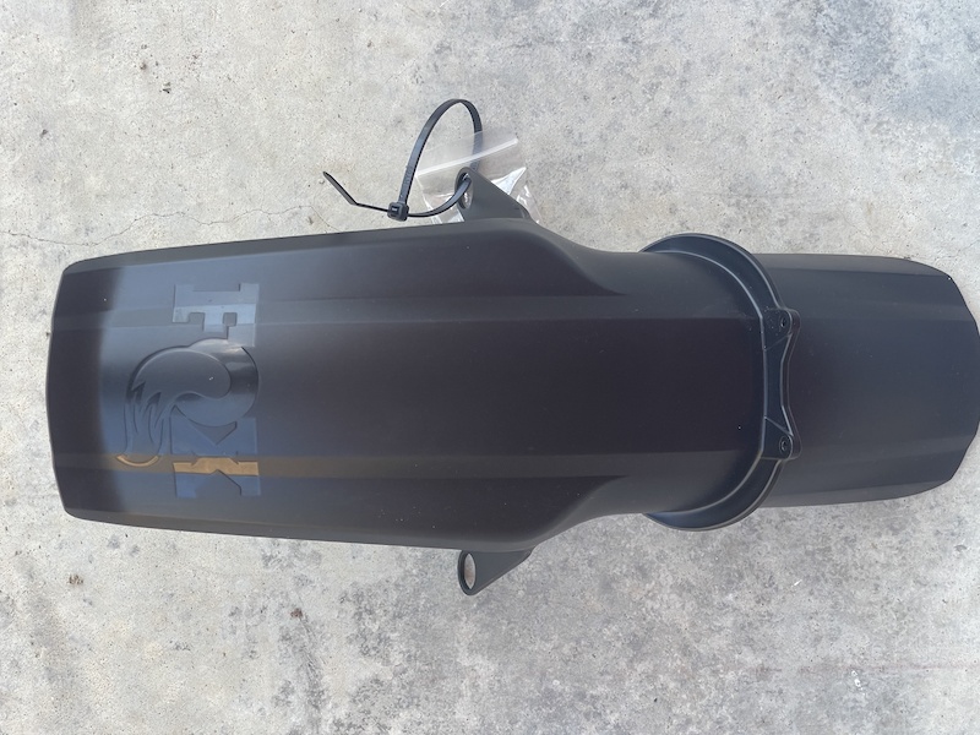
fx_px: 1812
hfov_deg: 30.3
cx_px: 490
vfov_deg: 22.9
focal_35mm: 64
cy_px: 368
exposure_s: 1/99
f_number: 2.2
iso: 40
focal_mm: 7.5
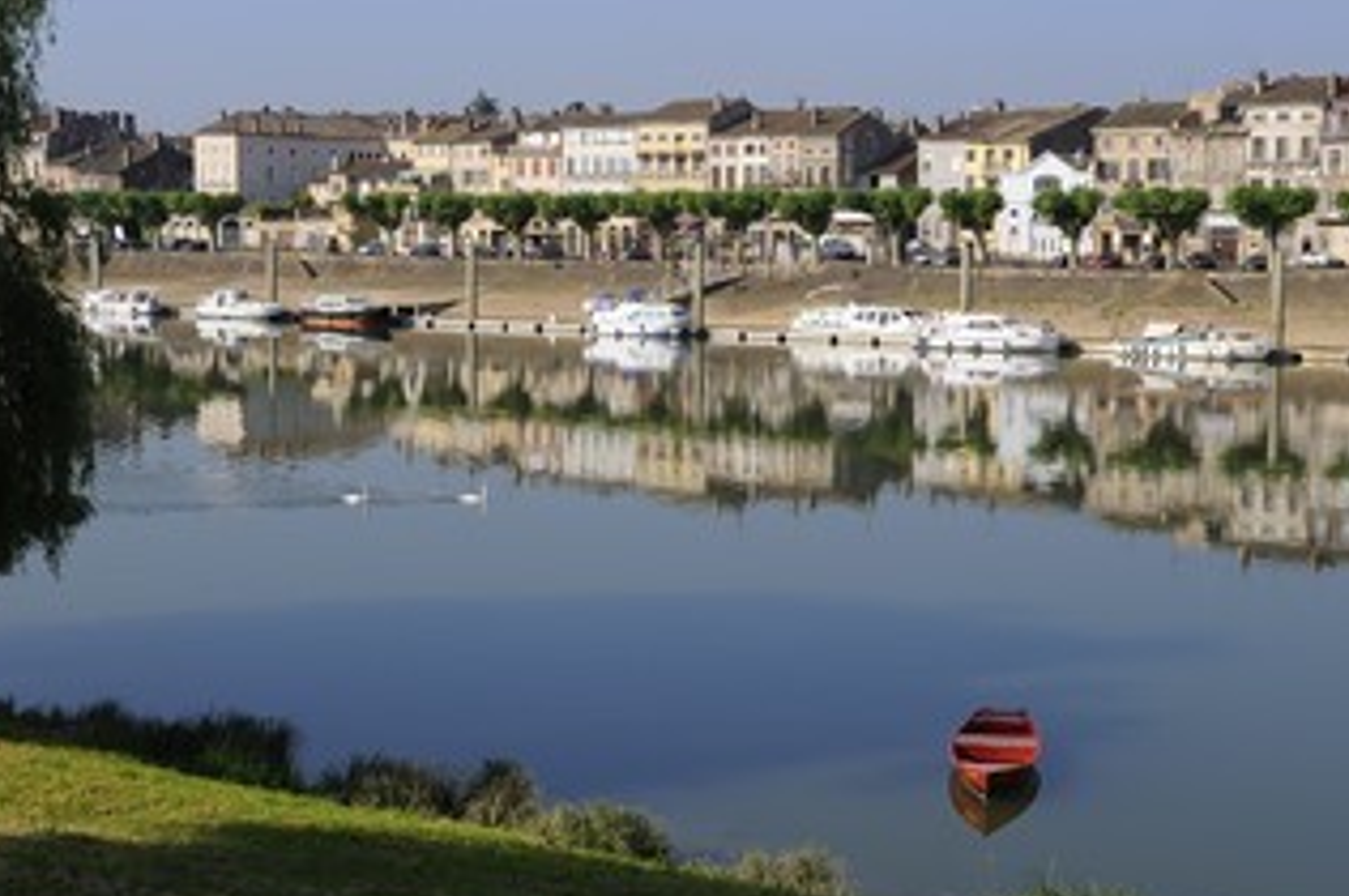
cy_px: 457
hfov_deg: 31.4
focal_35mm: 64
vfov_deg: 21.2
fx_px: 2396
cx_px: 702
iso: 200
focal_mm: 48
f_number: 16
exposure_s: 1/160
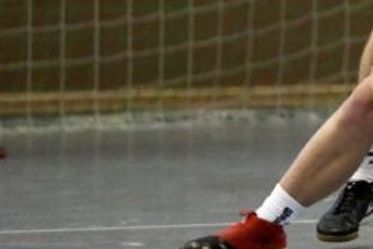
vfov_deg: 1.7
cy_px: -66
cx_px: 453
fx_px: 8387
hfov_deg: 2.5
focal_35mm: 809
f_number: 2.8
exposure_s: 1/1600
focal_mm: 200
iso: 8000
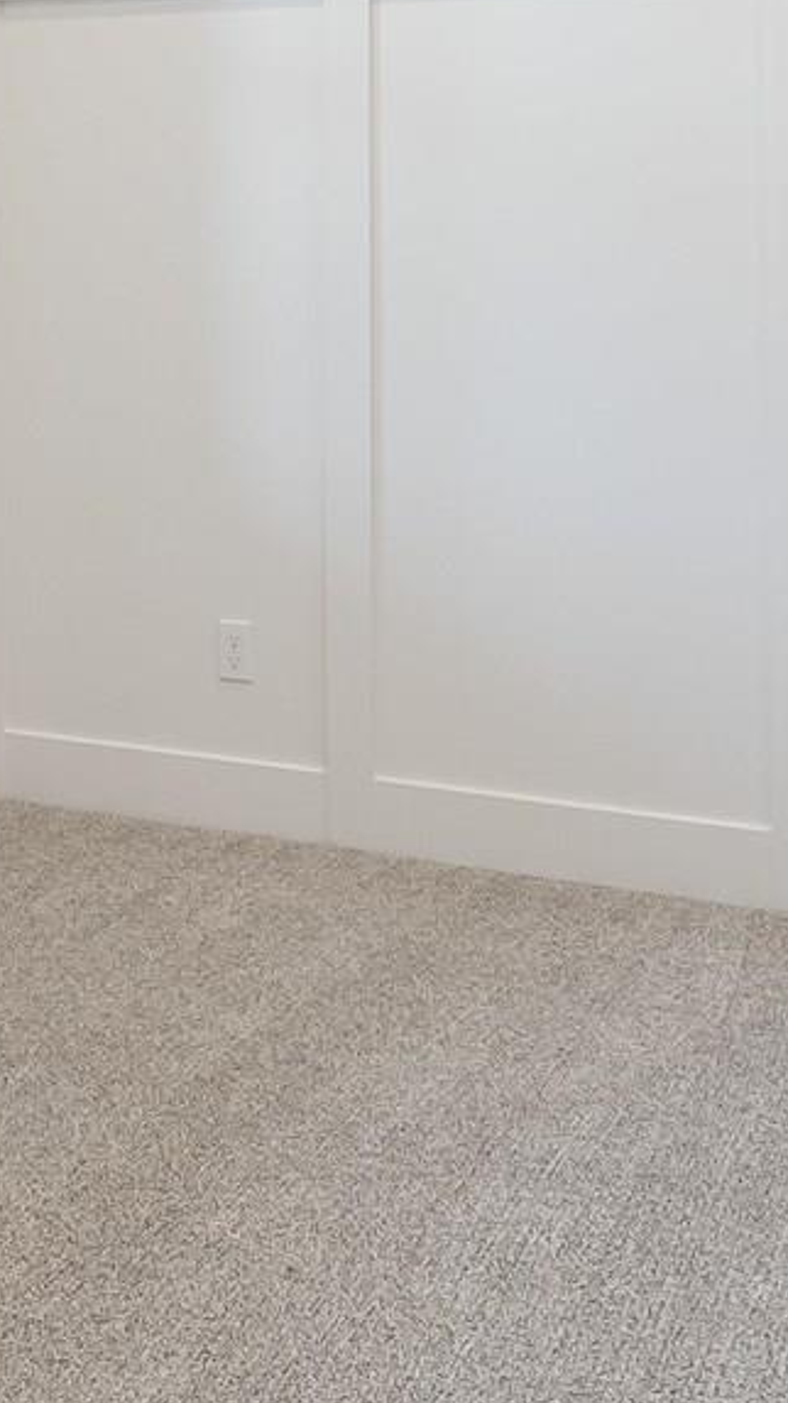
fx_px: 2193
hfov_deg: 20.1
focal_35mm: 59
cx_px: 125
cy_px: 242
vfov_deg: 34.2
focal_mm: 14
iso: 800
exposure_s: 1/100
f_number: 4.5
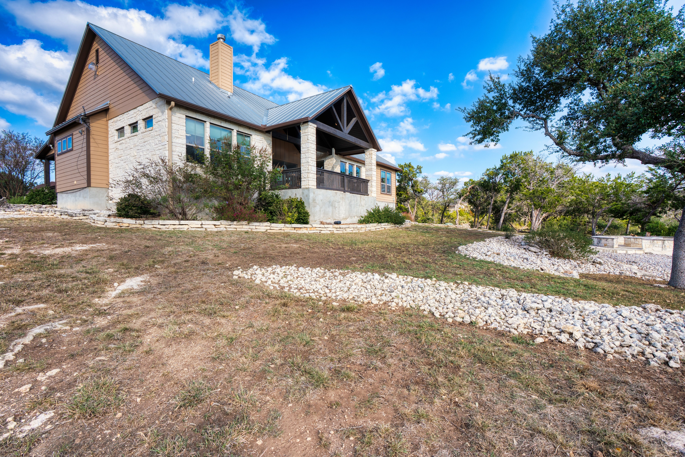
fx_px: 304
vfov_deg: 73.8
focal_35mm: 16
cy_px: 228
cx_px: 342
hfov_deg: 96.7
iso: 100
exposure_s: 1/20
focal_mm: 16
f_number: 11
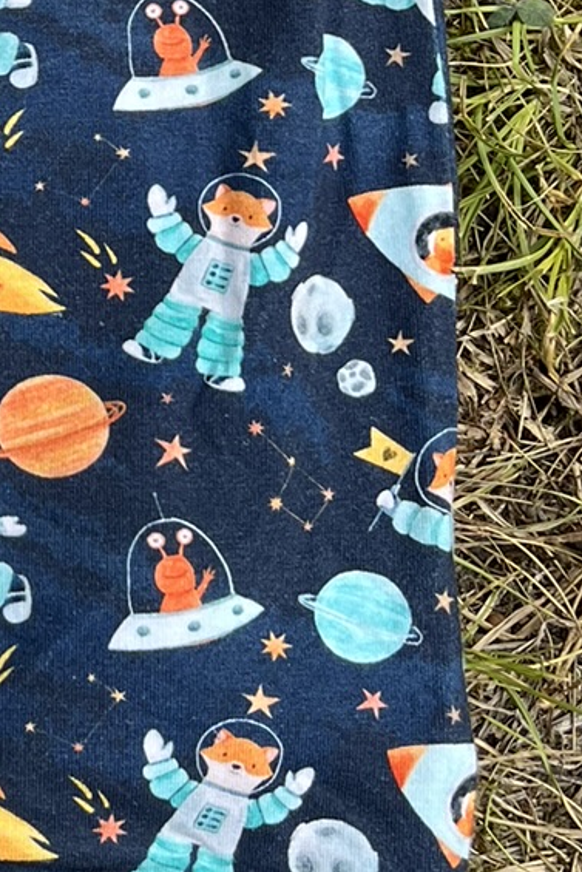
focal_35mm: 98
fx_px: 2375
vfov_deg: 19.9
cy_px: -77
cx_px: -298
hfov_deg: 13.2
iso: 50
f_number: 1.6
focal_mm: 5.1
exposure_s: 1/608
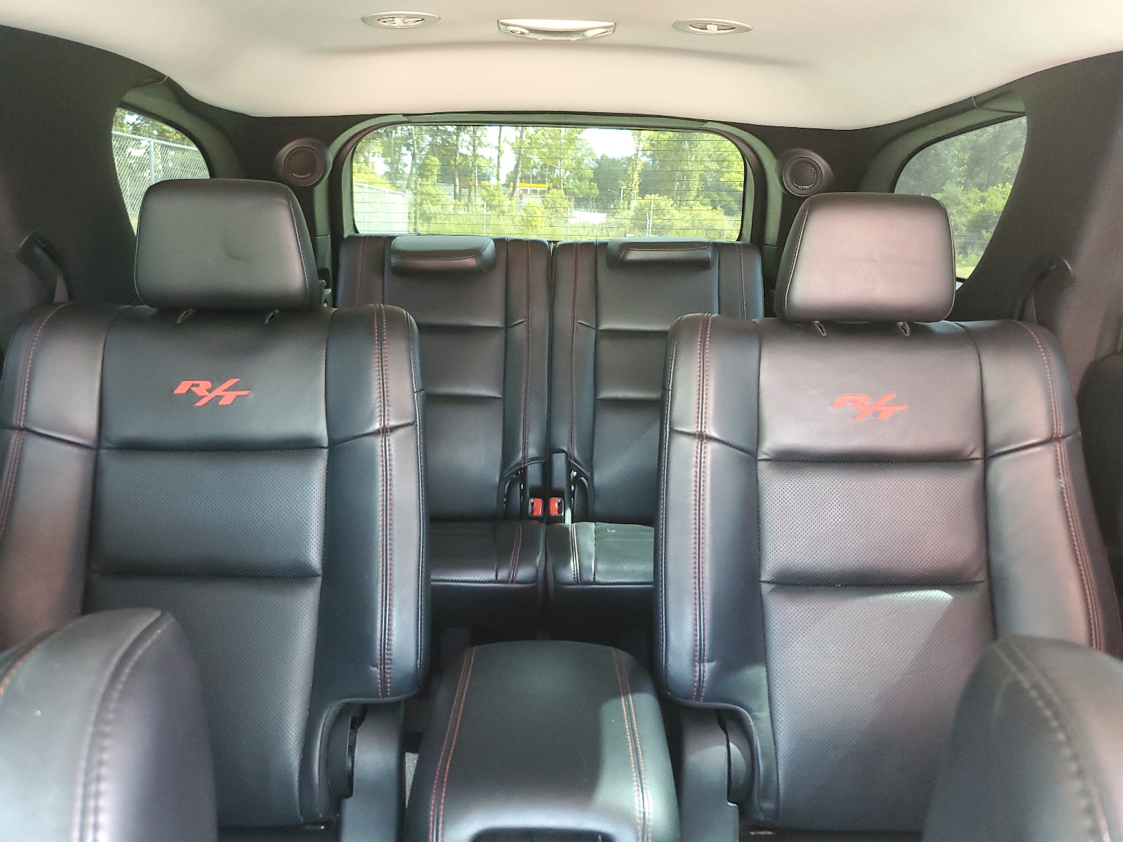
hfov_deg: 67.3
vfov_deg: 53.1
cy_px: 421
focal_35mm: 26
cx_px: 562
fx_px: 843
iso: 292
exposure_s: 1/40
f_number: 1.5
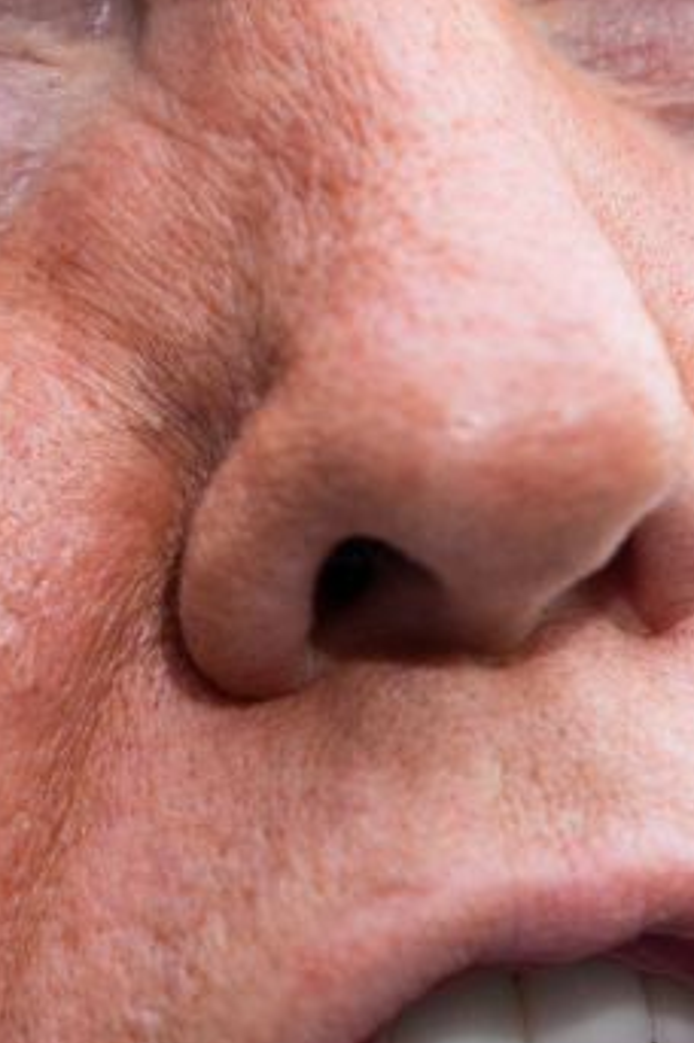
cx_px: 158
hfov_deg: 1.1
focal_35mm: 1196
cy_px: 525
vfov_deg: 1.7
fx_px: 34652
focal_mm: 400
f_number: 5.6
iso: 1000
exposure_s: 1/125
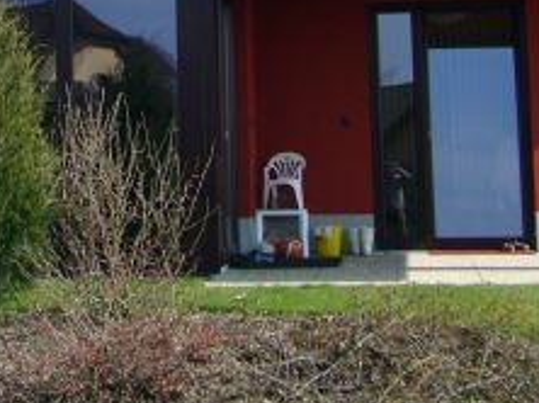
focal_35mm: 101
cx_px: 53
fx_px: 1571
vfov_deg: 14.1
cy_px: -102
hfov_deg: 19.1
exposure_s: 1/400
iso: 100
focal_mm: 5.8
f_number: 5.6
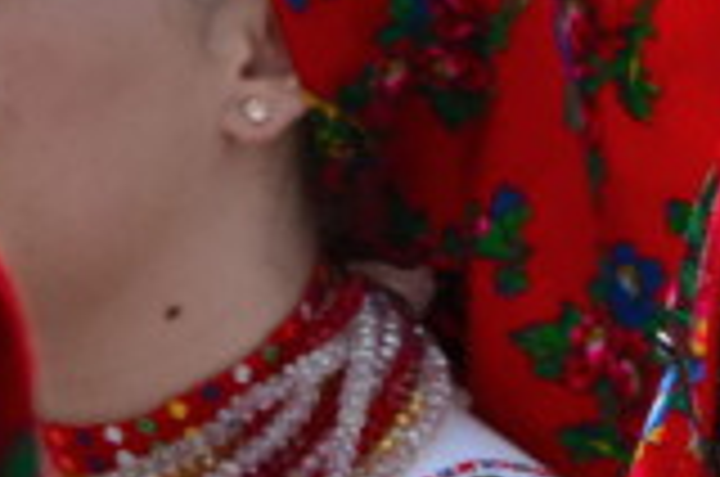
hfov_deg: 2.9
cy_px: 1215
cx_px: 1822
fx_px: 14075
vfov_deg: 1.9
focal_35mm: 705
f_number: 7.1
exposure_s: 1/200
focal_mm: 75
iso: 200
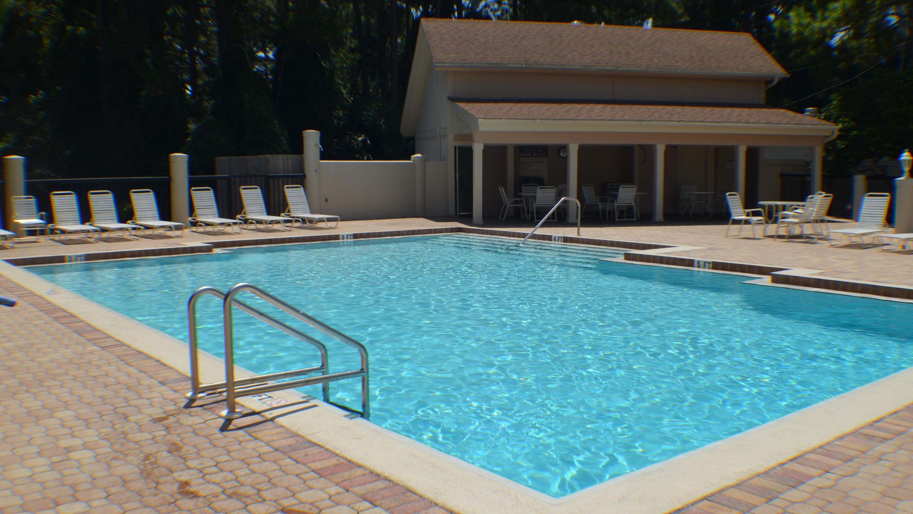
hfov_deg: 49.4
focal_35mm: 41
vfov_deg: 29.0
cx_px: 459
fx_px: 993
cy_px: 259
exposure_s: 1/200
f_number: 11
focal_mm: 26
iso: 100
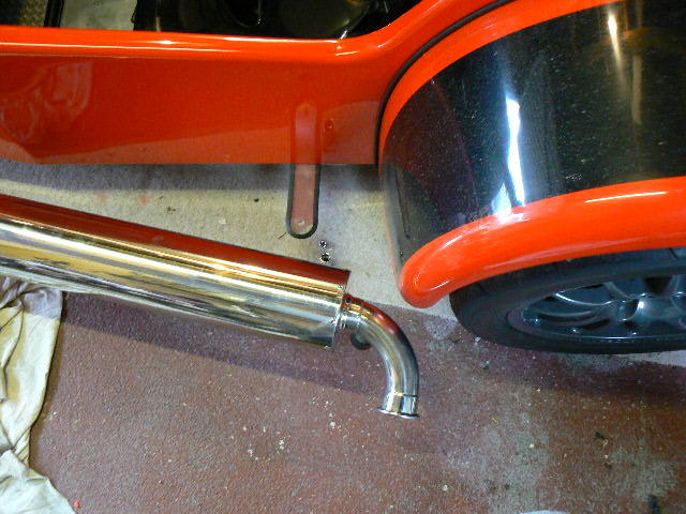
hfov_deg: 51.4
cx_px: 343
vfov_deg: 39.7
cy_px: 257
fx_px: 713
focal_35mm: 36
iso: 200
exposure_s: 1/6
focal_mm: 6
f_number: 2.8
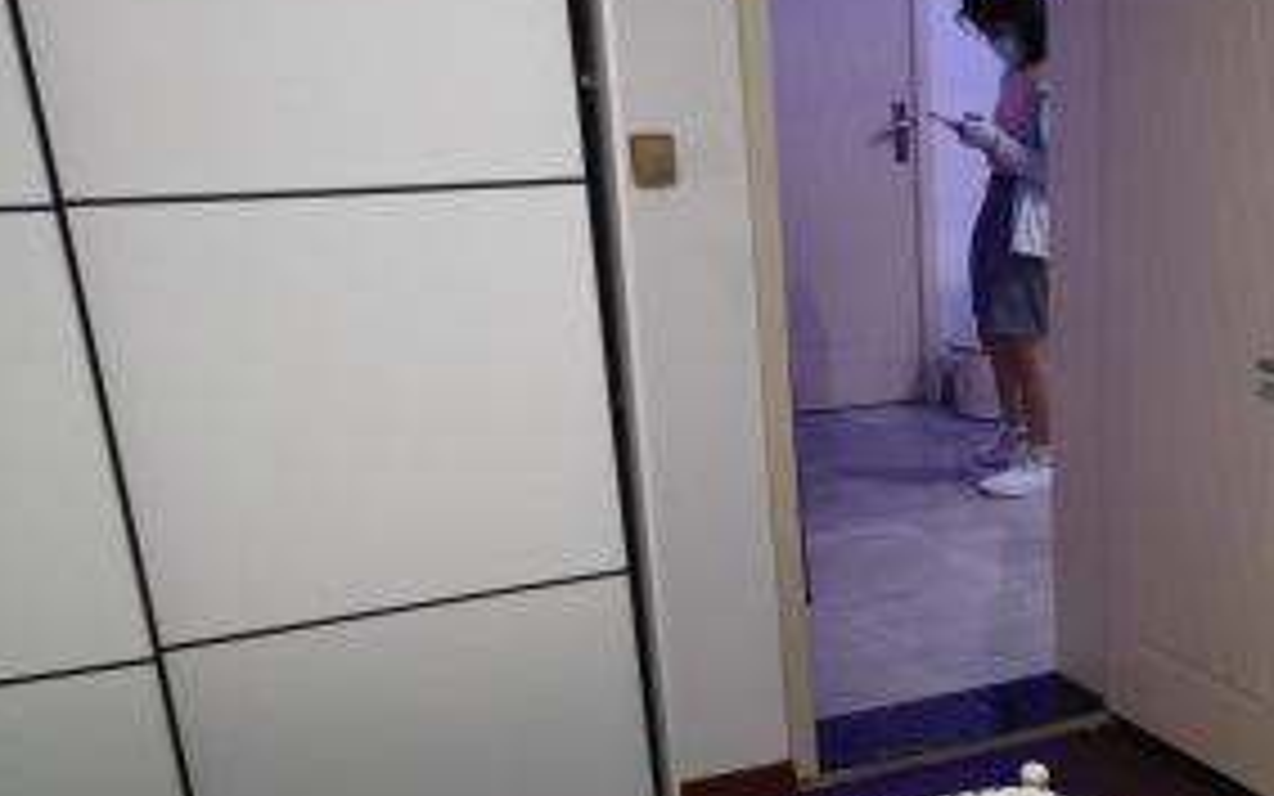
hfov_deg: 32.6
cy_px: 1066
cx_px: 1427
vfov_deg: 21.4
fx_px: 1875
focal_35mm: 54
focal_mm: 4.4
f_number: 1.8
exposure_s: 1/25
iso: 500
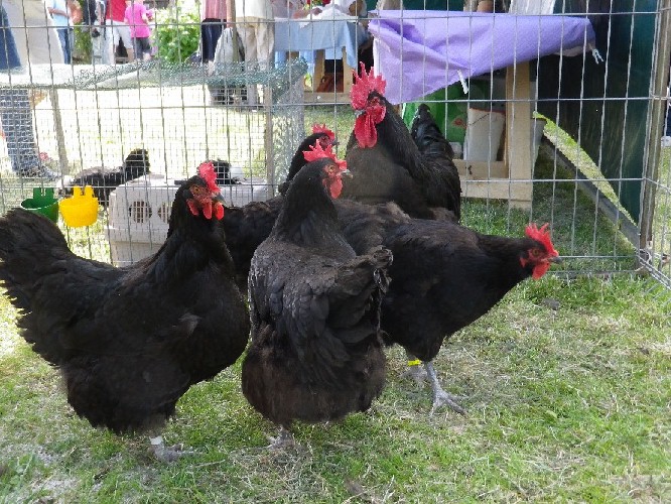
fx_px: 756
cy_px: 252
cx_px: 336
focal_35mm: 39
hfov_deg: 47.8
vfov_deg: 36.8
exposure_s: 1/50
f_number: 4
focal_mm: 7
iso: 100
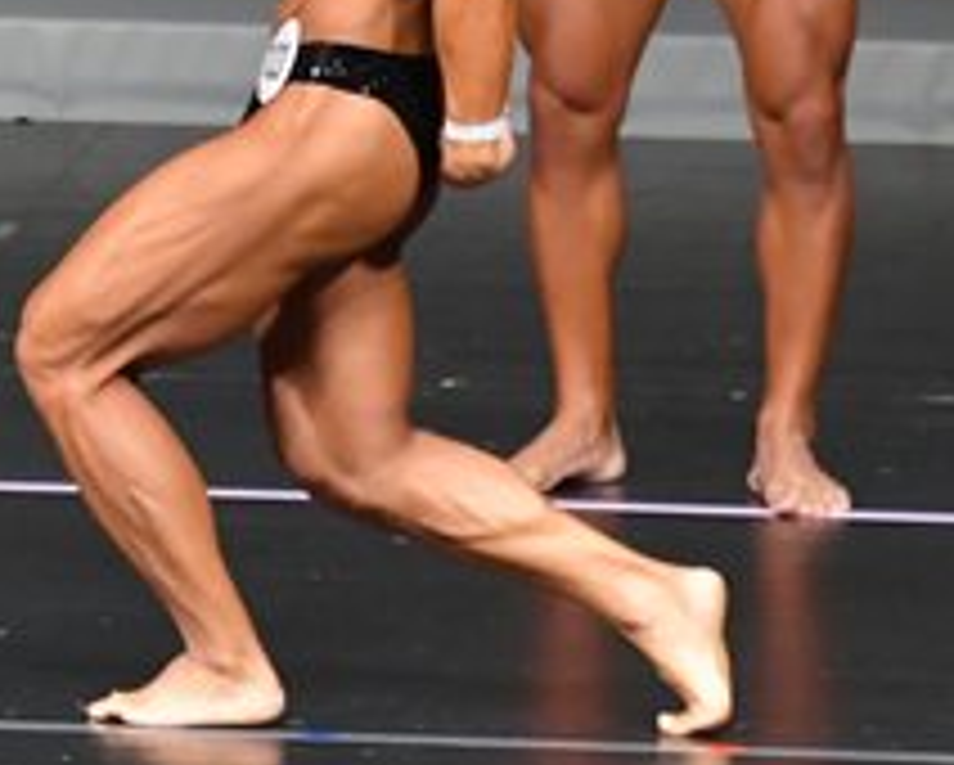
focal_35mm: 924
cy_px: 14
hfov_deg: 2.1
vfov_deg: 1.7
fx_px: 26113
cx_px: -641
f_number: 5.6
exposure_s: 1/400
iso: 5000
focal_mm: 180
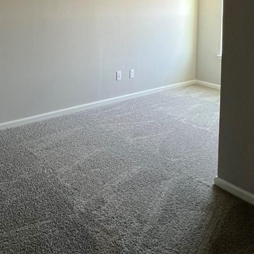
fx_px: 257
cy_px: 12
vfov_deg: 45.9
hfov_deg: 47.6
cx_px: 29
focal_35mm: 31
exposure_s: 1/60
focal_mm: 1.57
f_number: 1.8
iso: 200
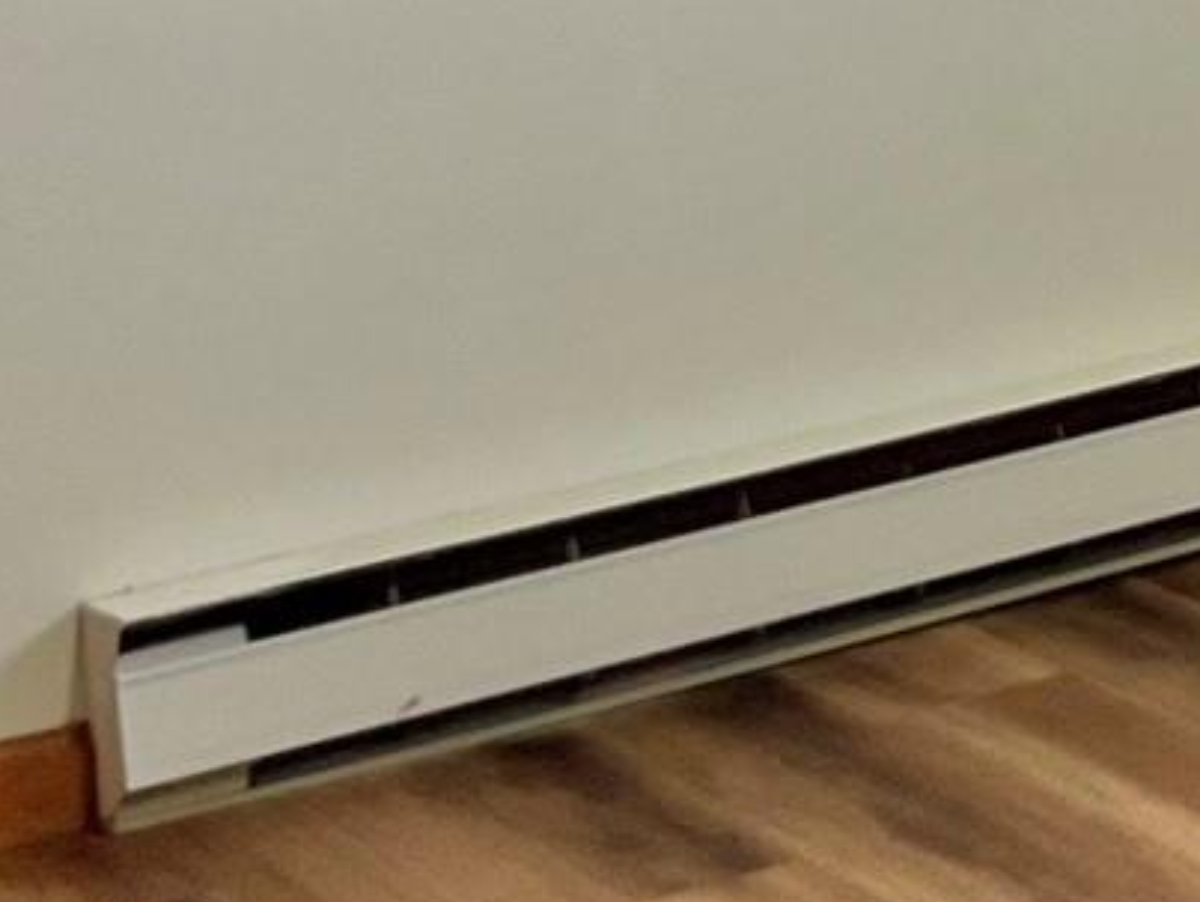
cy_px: -438
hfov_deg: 13.9
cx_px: 1852
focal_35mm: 132
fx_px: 4580
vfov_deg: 10.8
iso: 80
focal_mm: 5.7
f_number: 1.5
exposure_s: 1/60
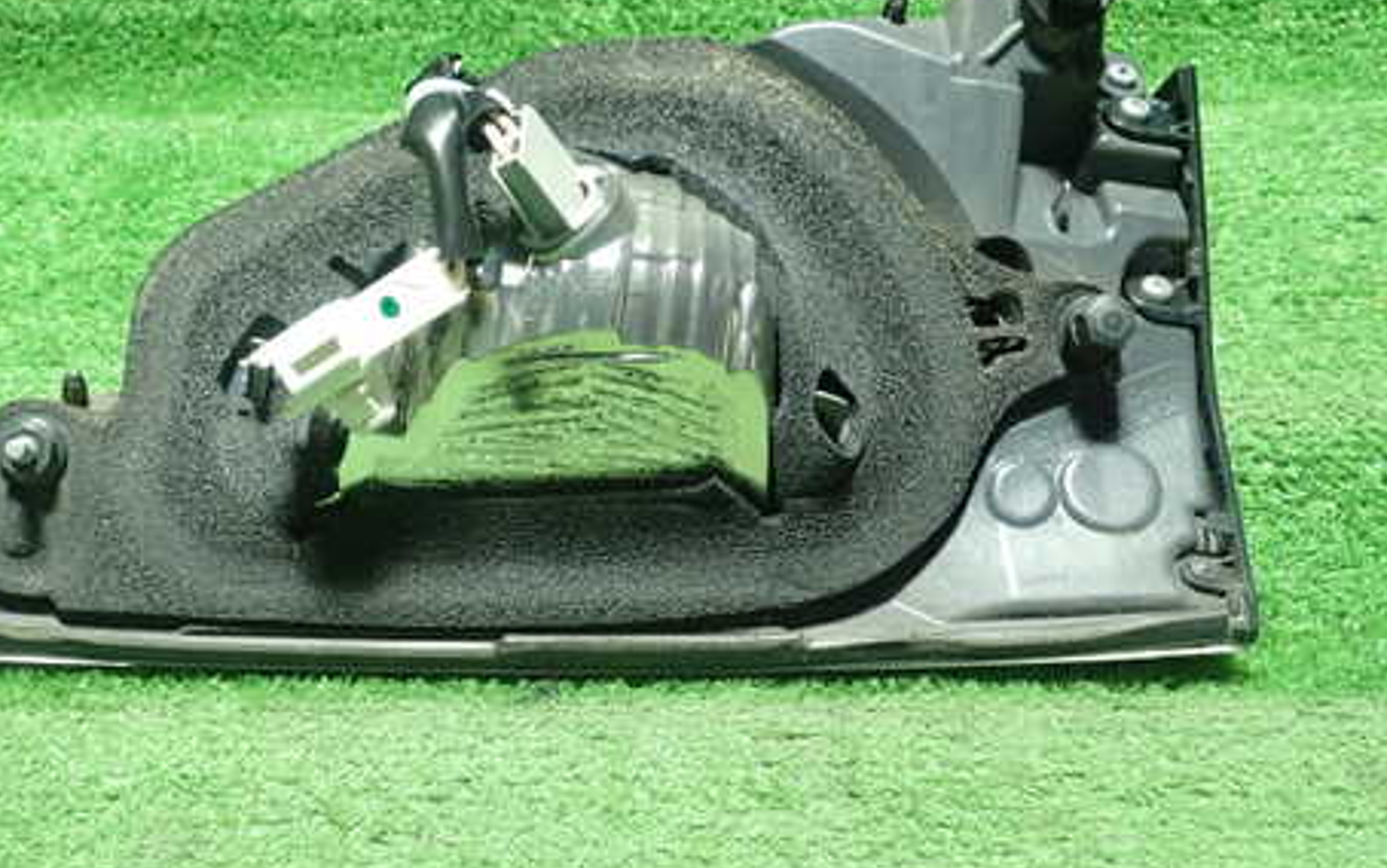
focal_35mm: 42
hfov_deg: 46.7
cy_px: 397
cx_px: 498
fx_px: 1588
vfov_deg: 30.5
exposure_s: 1/60
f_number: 2.3
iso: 800
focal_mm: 5.5
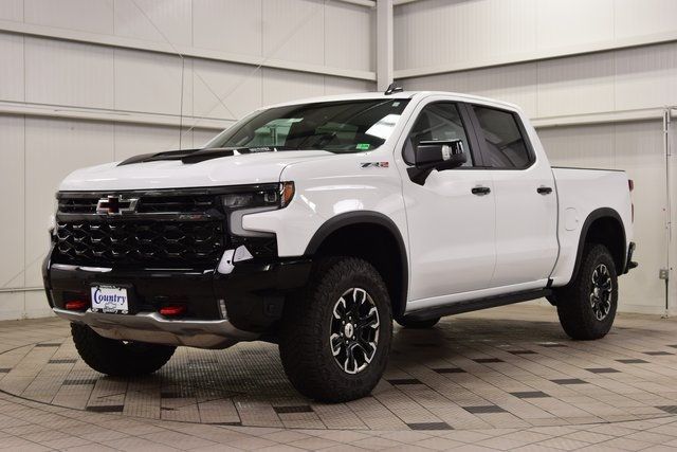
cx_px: 338
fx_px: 1016
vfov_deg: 25.1
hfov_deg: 36.9
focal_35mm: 54
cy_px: 226
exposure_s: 1/30
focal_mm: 36
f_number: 7.1
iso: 400
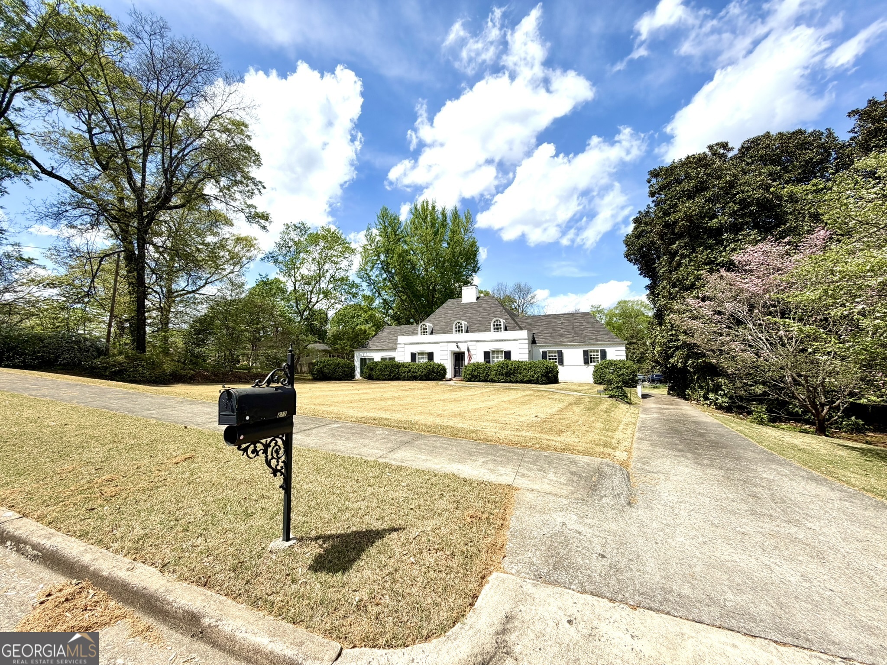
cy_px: 332
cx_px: 444
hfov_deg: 102.1
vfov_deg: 85.7
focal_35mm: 14
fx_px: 359
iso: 20
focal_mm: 2.22
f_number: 2.2
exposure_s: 1/1001
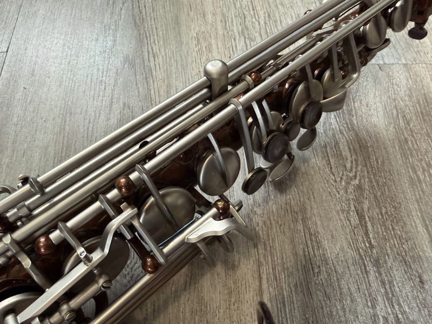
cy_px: 162
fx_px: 300
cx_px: 216
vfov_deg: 56.8
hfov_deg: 71.6
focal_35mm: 24
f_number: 2.2
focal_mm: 2.22
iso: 500
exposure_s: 1/60
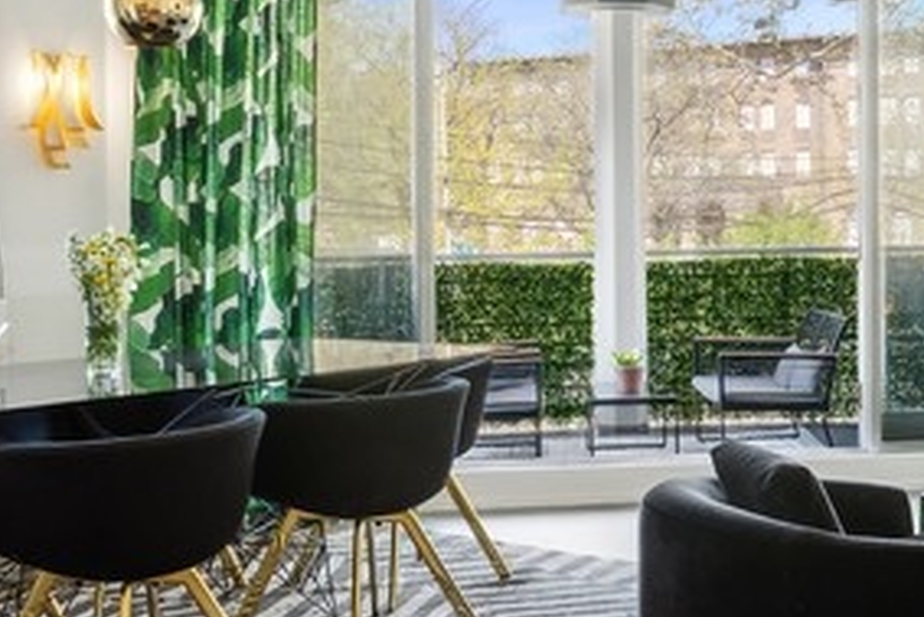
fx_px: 1387
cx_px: 764
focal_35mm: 54
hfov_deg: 35.4
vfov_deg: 25.0
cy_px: 219
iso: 100
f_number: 8
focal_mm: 17
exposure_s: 1/5
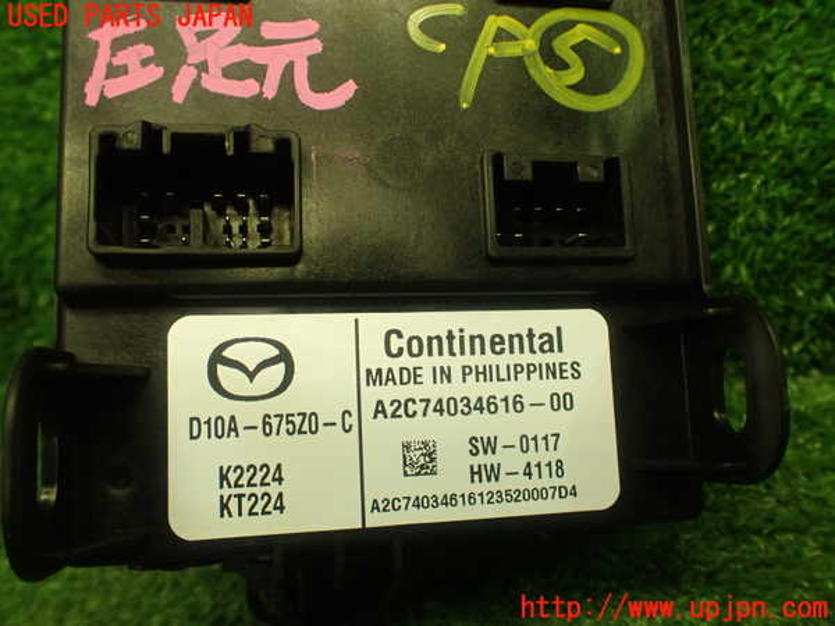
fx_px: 724
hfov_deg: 60.0
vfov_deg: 46.8
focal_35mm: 30
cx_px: 418
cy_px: 313
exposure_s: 1/125
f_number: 2.3
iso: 400
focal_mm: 5.4
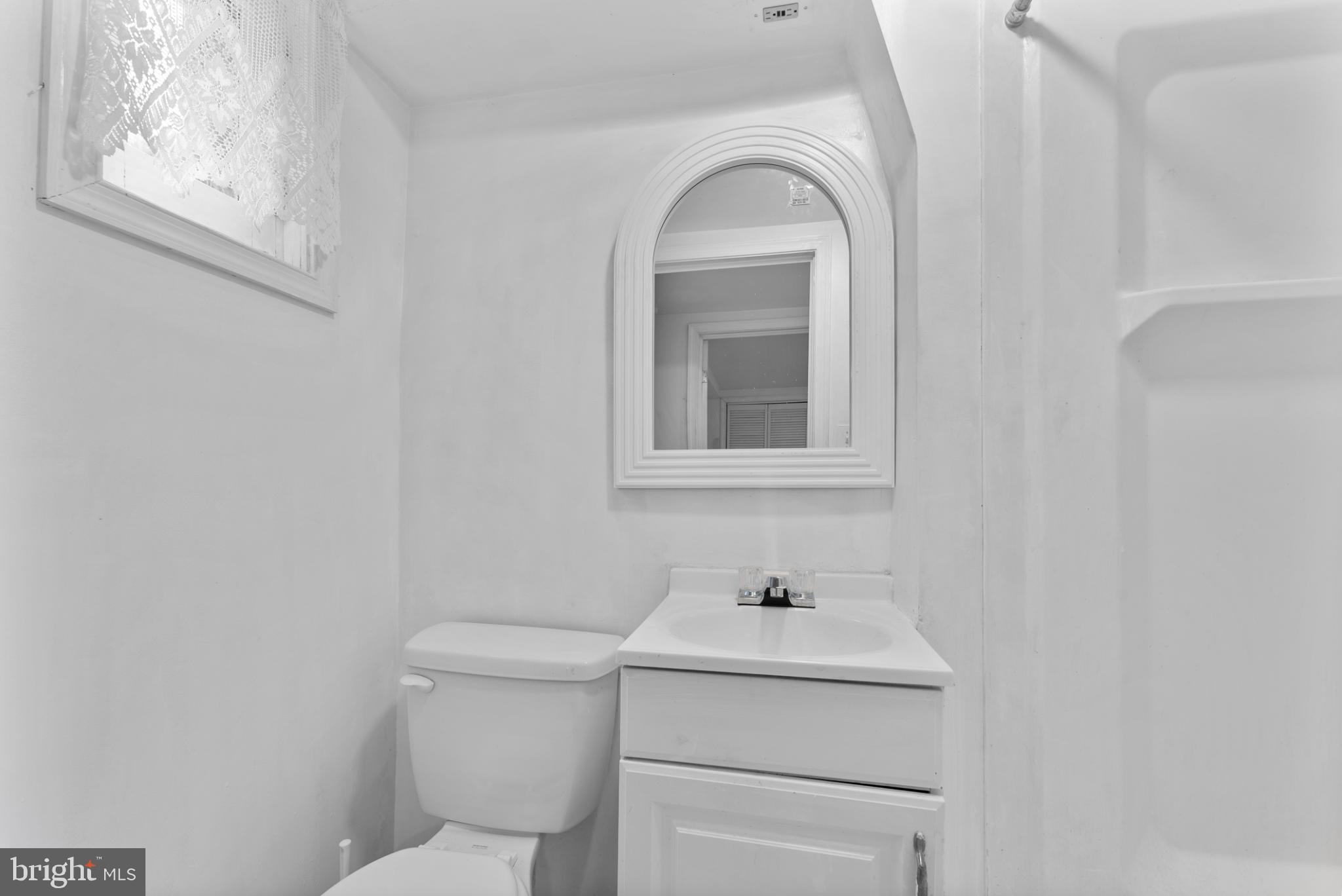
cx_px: 671
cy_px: 448
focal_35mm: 14
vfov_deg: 81.3
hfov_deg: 104.2
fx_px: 522
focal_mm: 14
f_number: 8
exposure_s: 1/2
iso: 100
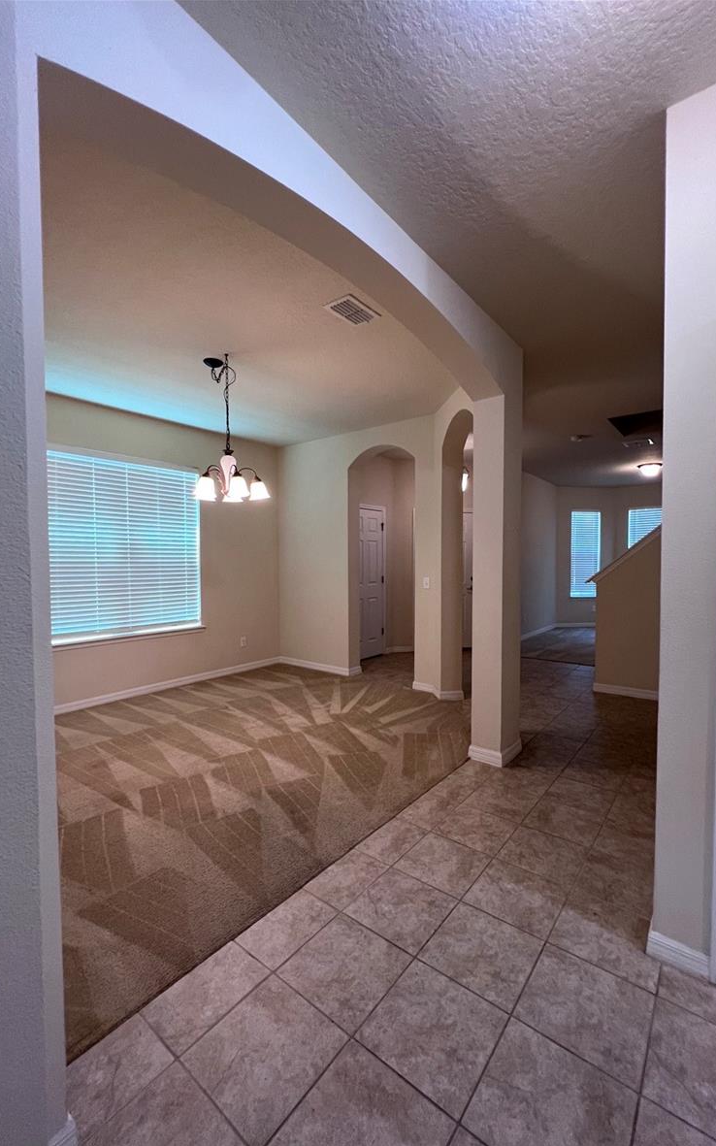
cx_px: 368
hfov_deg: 78.6
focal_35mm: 14
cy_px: 581
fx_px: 437
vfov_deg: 105.3
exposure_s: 1/60
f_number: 1.8
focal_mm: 1.57
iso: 160
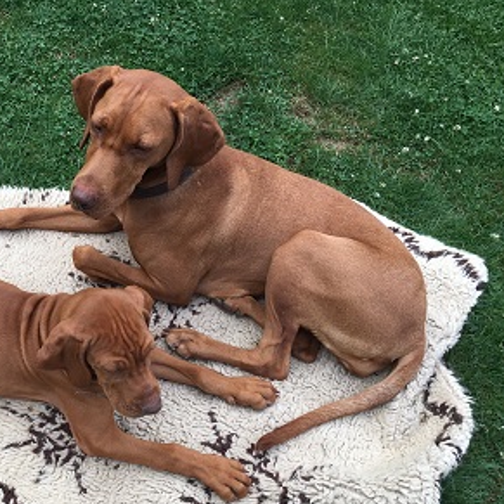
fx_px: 725
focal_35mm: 44
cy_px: 280
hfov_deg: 37.5
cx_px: 132
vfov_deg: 38.3
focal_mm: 4.15
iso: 25
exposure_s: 1/587
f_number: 2.2
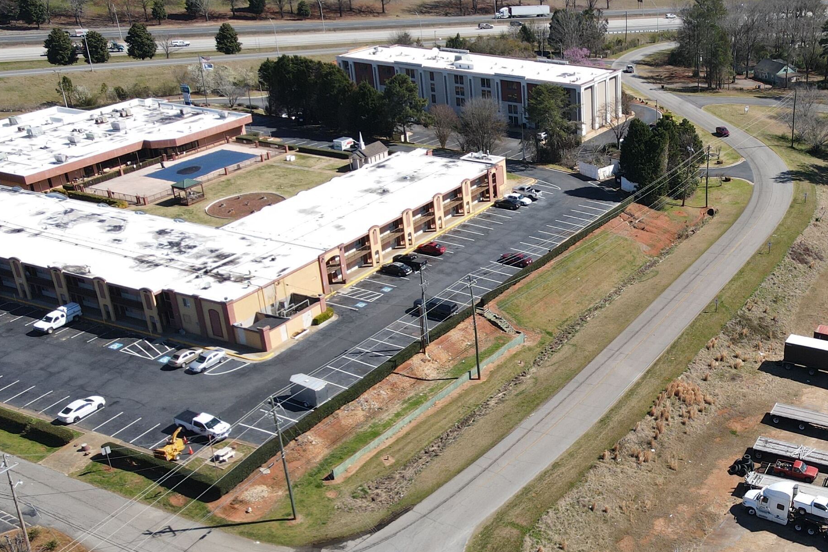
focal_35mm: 42
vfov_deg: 31.8
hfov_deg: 44.6
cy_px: 318
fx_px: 966
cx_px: 634
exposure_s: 1/500
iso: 100
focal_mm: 4.5
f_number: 2.8
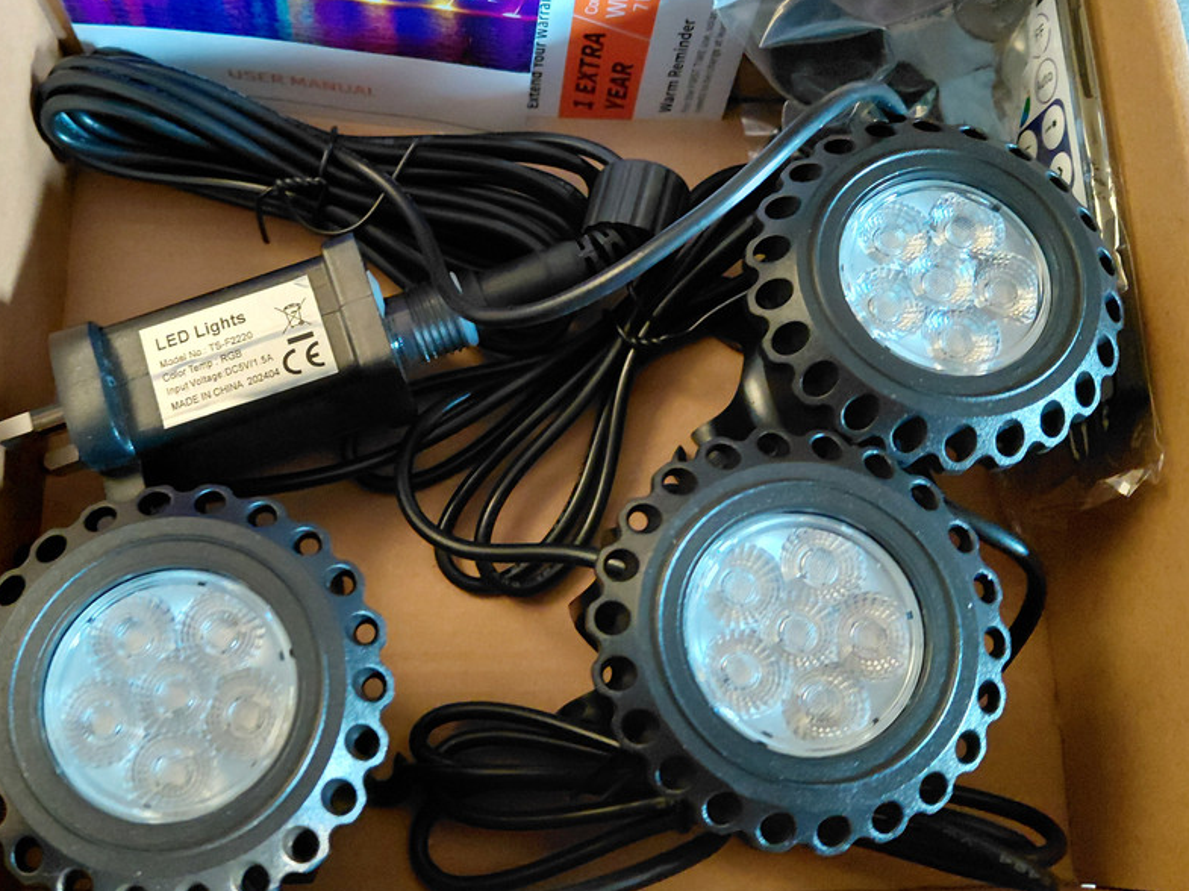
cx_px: 511
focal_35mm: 34
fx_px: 1167
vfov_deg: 41.7
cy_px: 403
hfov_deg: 53.8
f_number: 1.8
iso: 640
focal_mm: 4.69
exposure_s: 1/25
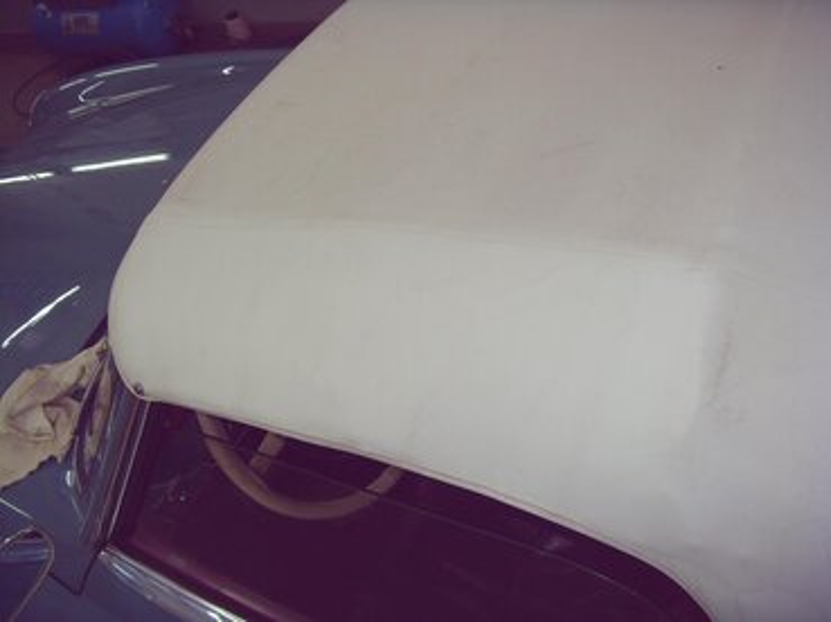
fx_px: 935
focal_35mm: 39
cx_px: 416
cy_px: 311
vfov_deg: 36.8
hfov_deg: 47.9
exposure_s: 1/45
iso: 100
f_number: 3.5
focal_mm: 6.6
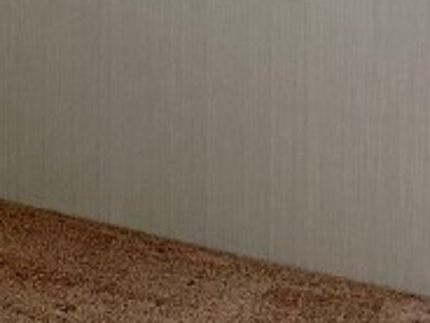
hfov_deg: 13.3
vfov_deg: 9.8
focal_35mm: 145
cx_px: -82
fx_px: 1801
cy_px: -220
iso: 160
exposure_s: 1/60
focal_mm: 4.25
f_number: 1.8
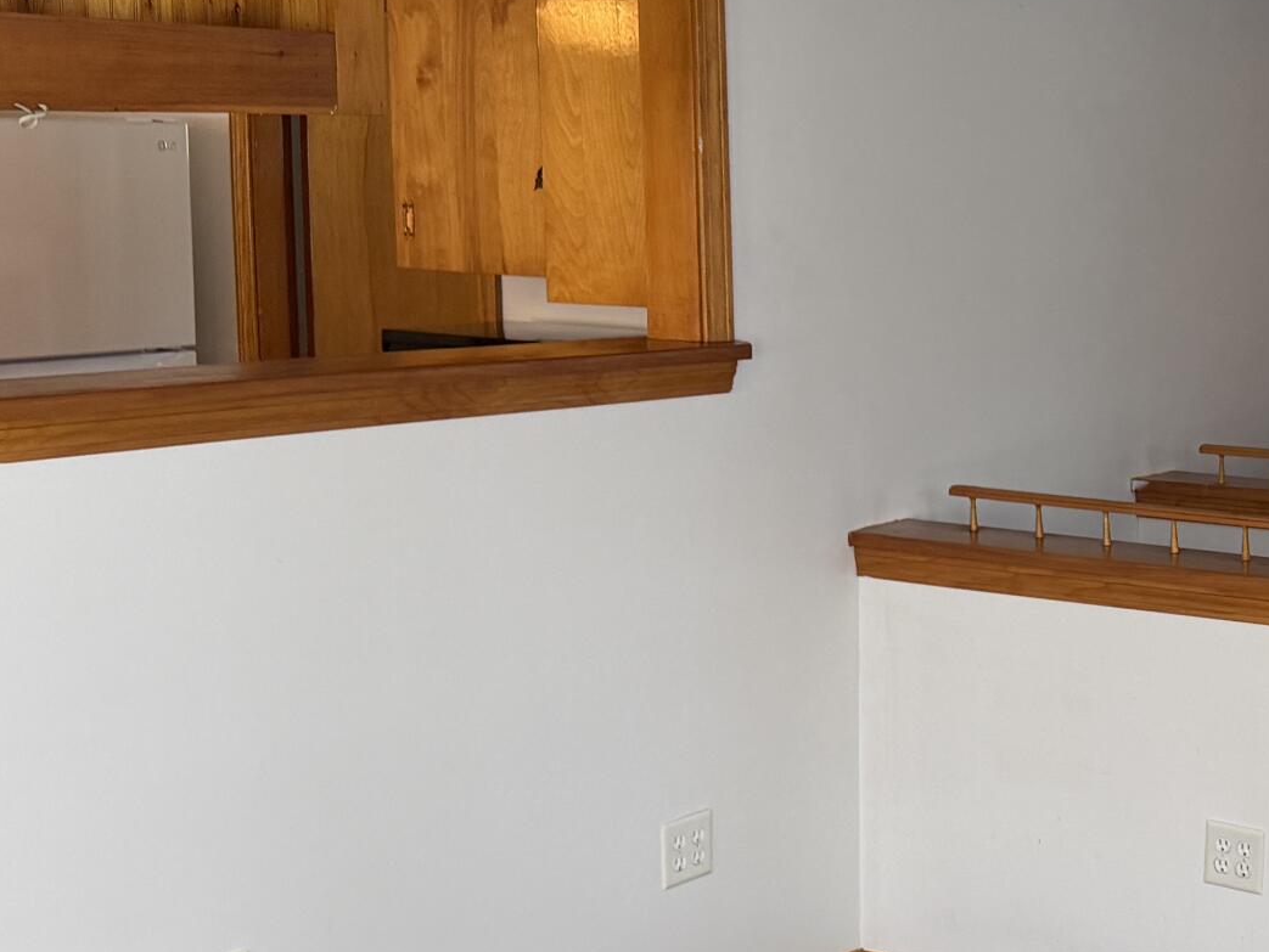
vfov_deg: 21.3
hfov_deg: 26.2
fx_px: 2530
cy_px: 495
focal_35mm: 69
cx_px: 1355
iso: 250
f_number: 1.78
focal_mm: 6.76
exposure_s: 1/120
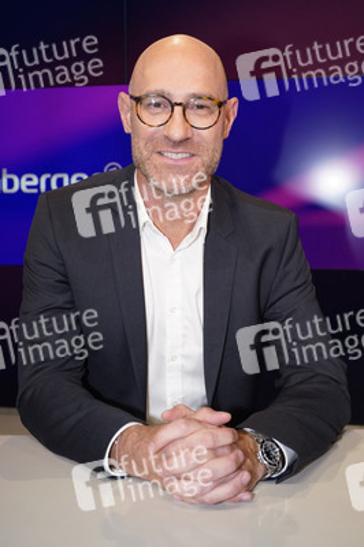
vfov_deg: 47.4
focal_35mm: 41
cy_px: 274
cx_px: 182
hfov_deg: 32.6
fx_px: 623
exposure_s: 1/125
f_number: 5.6
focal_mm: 41
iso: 2000
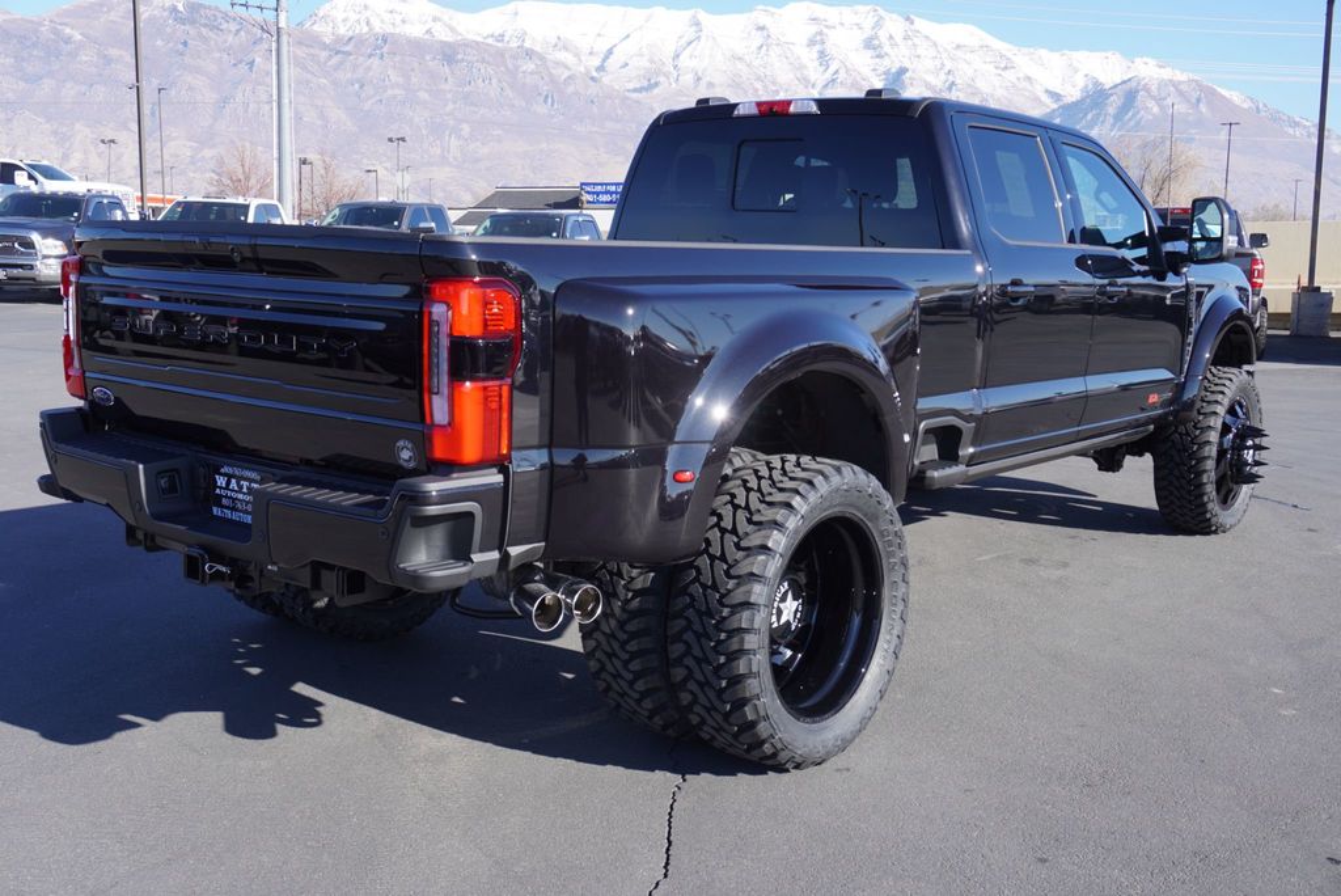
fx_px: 1398
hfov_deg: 51.3
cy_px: 448
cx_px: 670
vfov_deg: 35.5
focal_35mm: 38
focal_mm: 25
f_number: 7.1
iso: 100
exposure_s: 1/160
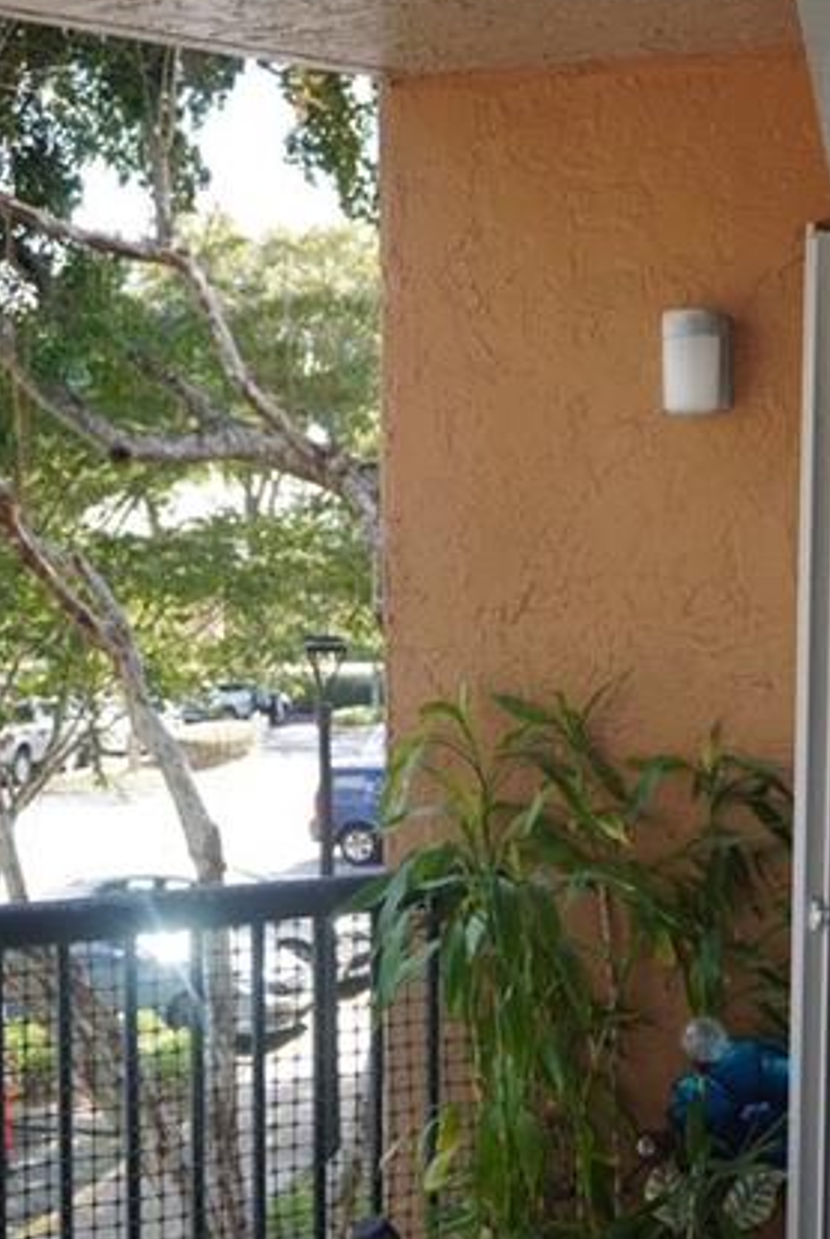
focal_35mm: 52
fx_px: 1792
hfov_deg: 26.1
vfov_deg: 37.8
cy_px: 803
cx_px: 425
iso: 100
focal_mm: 24
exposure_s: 1/80
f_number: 4.5
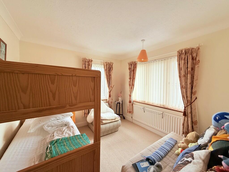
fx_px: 93
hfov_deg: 102.1
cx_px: 114
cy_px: 86
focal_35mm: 14
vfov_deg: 85.7
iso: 125
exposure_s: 1/100
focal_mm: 2.22
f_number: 2.2
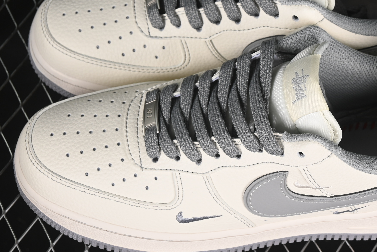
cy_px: 86
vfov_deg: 11.4
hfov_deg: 17.0
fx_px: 1257
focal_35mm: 120
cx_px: 245
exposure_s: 1/80
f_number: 7.1
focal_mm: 50
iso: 160
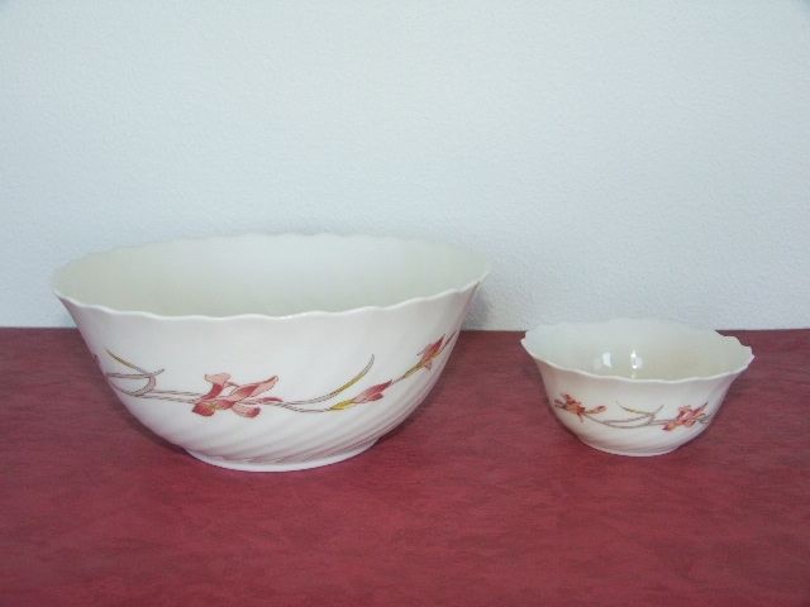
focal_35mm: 32
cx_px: 405
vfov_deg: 44.2
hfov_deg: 56.8
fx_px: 749
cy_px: 304
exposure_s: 1/80
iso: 100
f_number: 3.5
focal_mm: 8.31
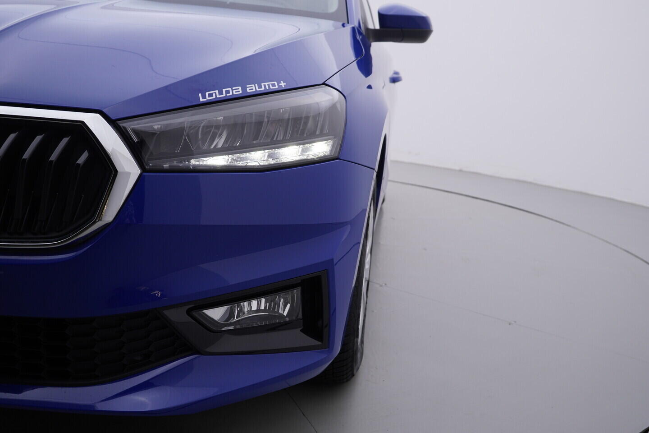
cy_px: 216
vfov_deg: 36.9
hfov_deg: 53.1
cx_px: 324
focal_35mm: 36
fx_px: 649
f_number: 4
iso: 125
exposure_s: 1/80
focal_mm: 24
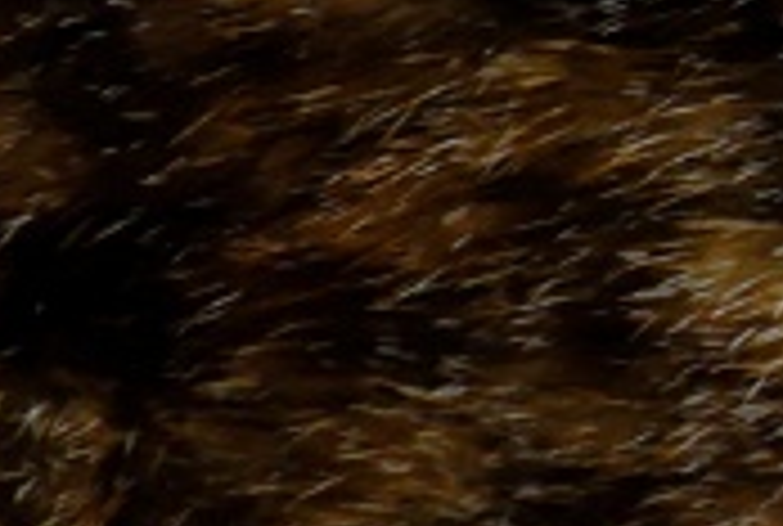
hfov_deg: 1.1
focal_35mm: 1934
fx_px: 42173
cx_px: 2416
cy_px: 72
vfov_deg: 0.7
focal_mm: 170
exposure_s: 1/80
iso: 320
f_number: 6.7
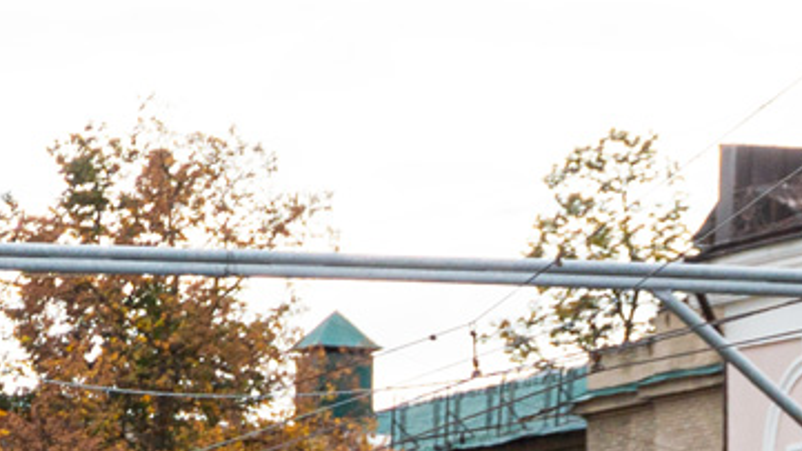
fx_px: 6932
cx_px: -631
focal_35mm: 326
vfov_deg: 3.7
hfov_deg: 6.5
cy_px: 1096
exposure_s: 1/500
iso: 100
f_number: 5.6
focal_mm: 50
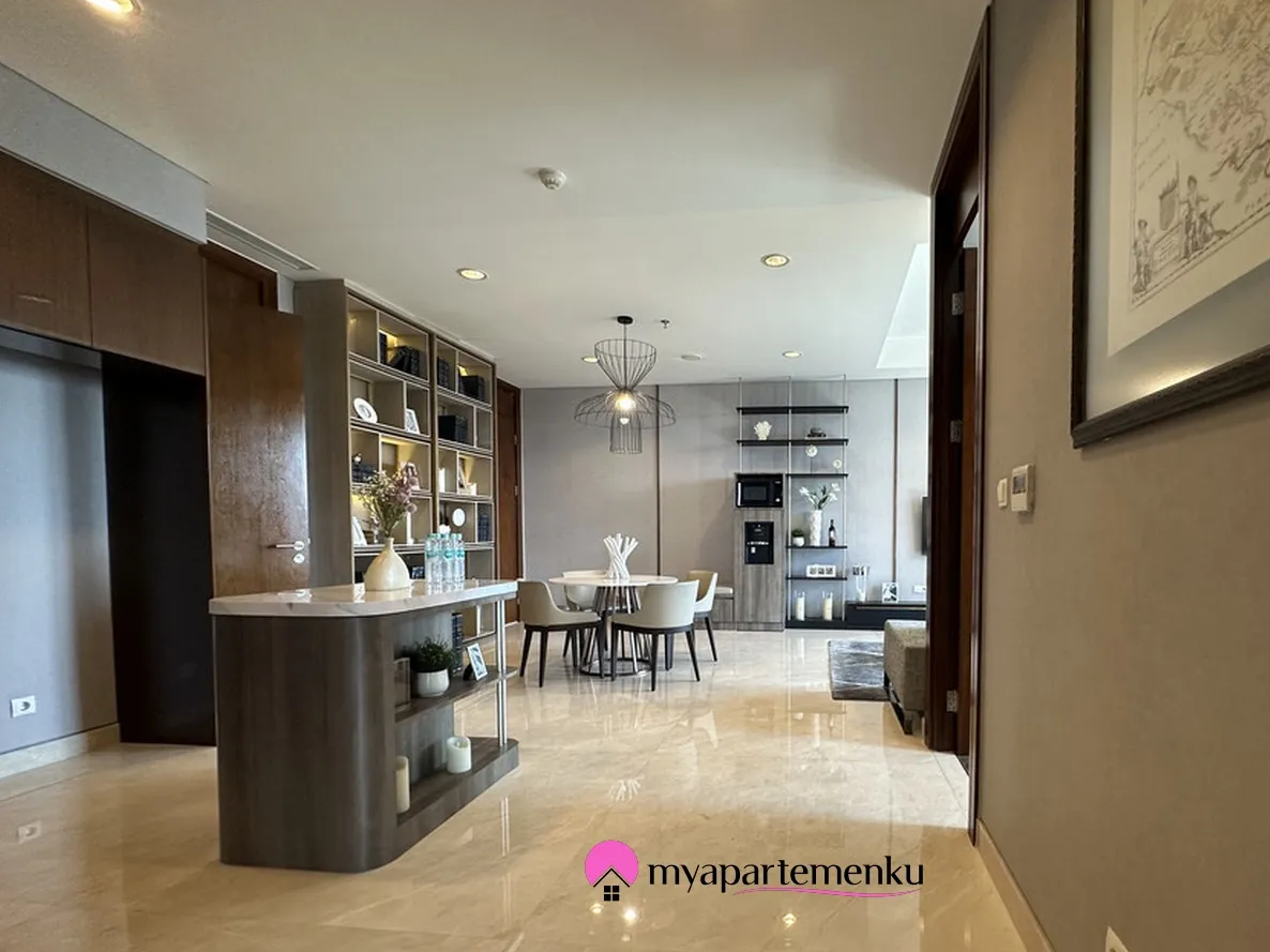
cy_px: 558
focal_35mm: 17
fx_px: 624
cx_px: 754
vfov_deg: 74.1
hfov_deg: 90.0
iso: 200
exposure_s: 1/100
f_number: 2.2
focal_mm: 2.22
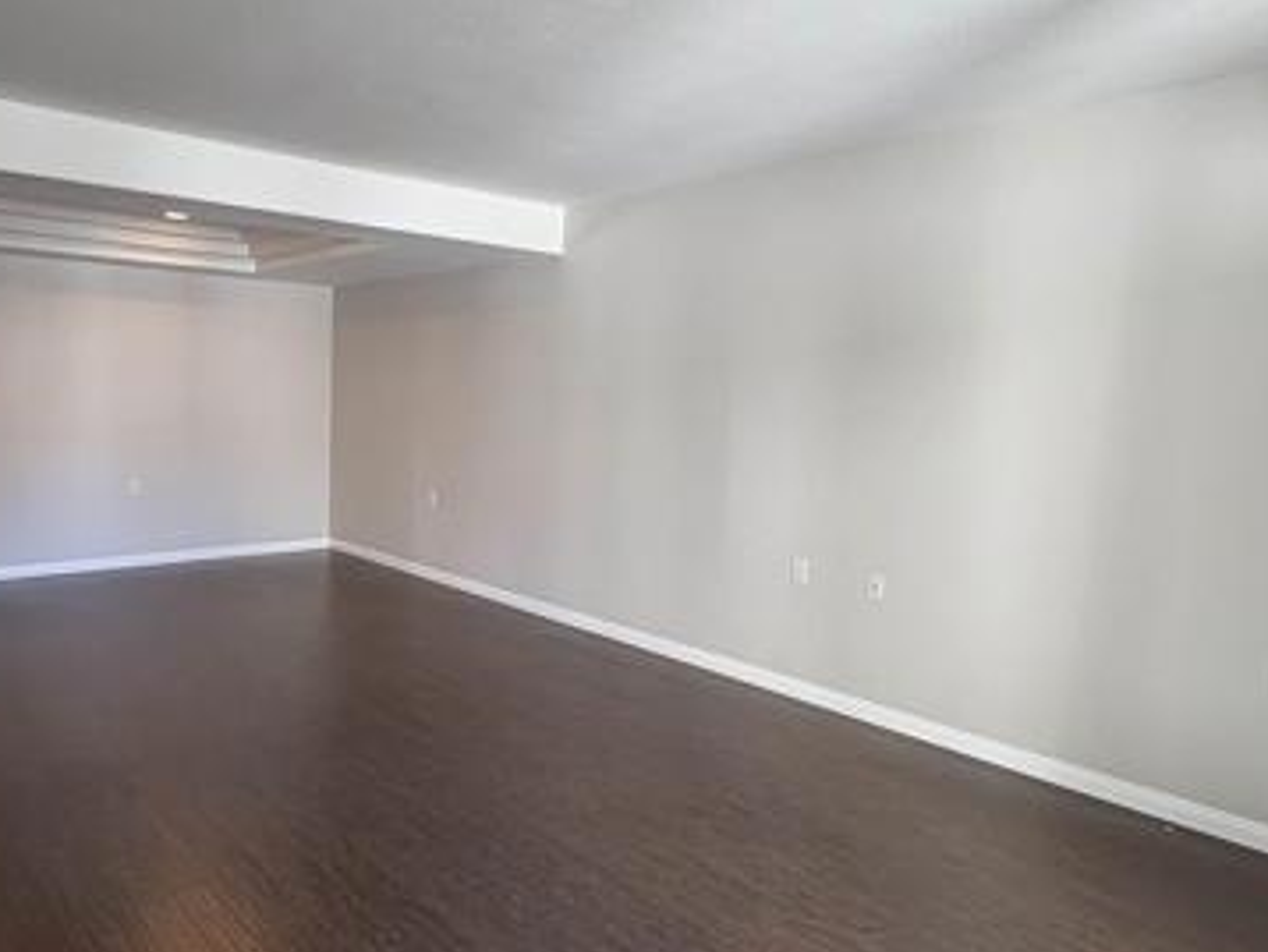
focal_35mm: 25
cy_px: 442
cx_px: 517
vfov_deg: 54.9
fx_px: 916
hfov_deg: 68.8
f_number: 2.2
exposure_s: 1/120
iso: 160
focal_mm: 2.22
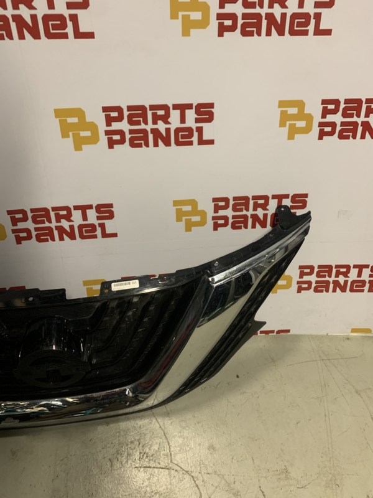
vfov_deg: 67.3
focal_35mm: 26
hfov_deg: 53.1
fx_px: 374
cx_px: 186
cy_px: 249
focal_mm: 4.25
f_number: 1.8
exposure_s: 1/40
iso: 400
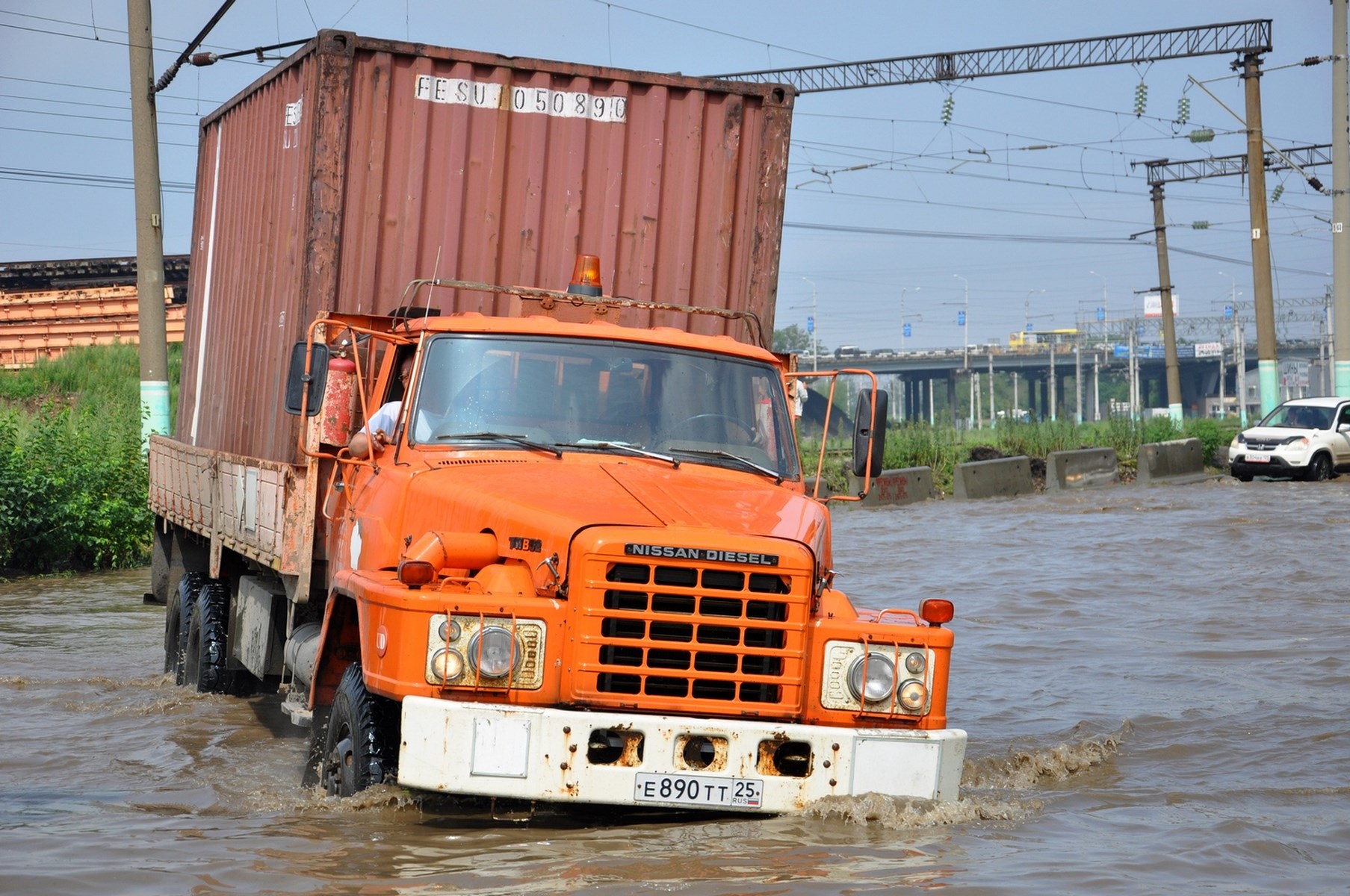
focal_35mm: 87
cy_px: 448
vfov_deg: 15.7
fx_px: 3258
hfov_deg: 23.4
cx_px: 675
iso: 400
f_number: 5.6
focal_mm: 58
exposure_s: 1/1600
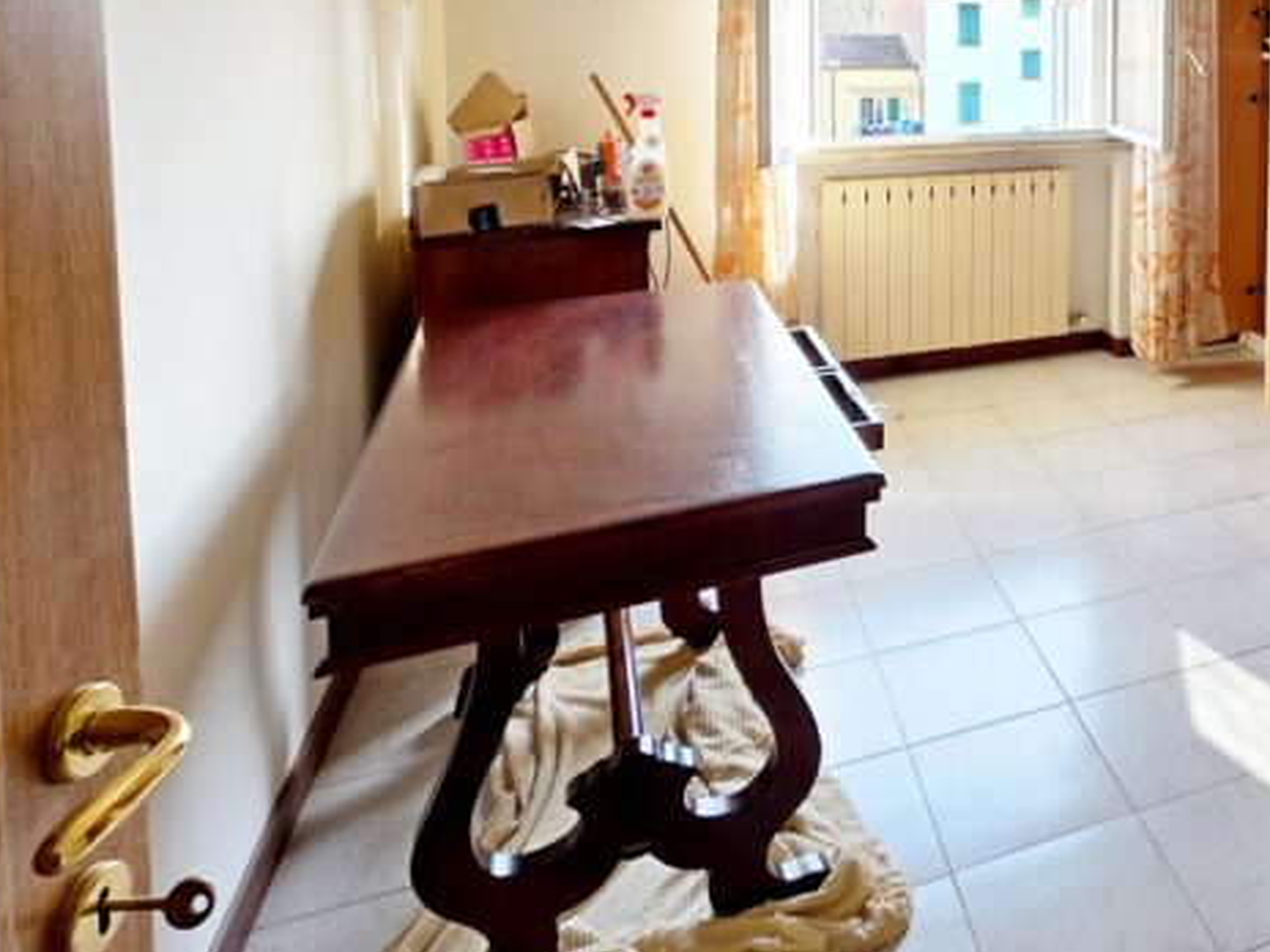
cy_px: 96
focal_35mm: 28
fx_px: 1027
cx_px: 1158
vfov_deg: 45.2
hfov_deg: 54.7
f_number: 1.9
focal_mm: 2.2
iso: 40
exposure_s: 1/100
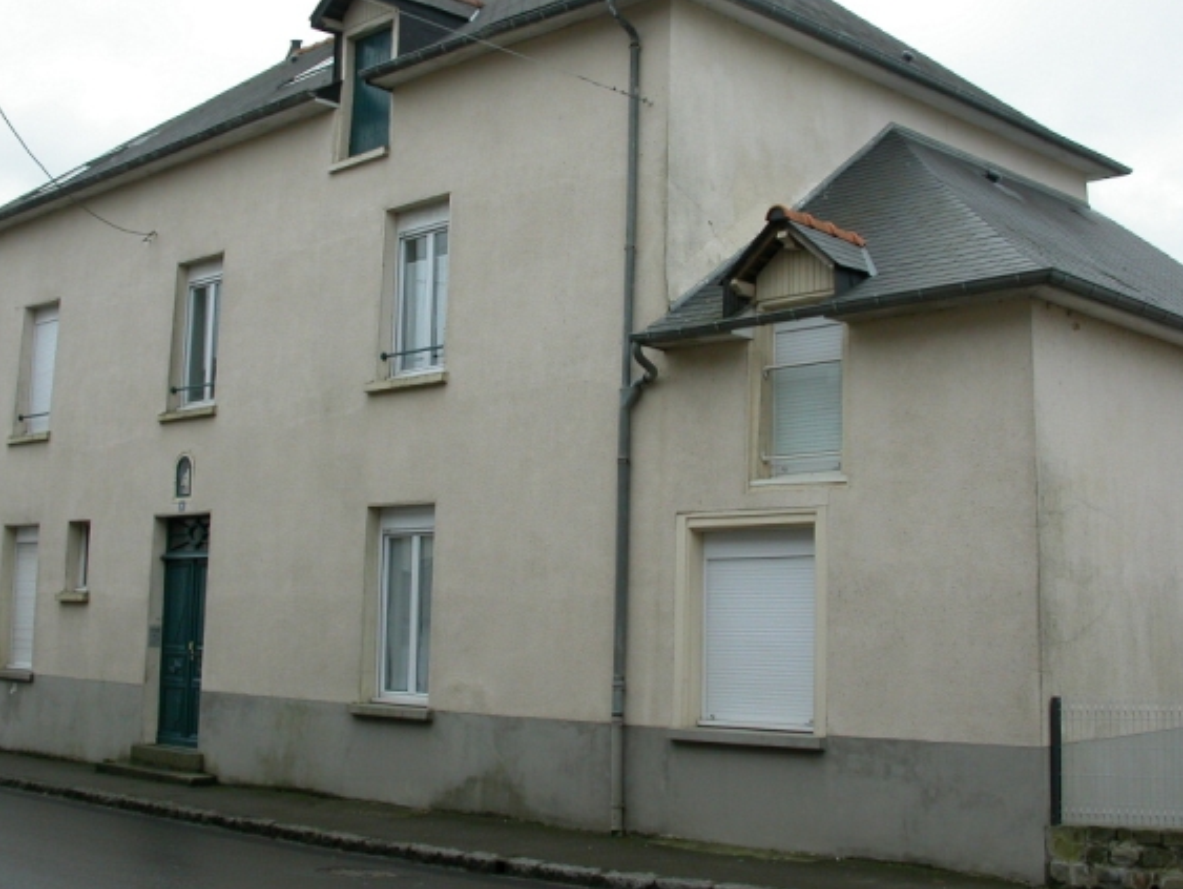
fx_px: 1573
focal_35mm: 46
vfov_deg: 31.5
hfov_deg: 41.2
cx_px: 542
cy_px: 364
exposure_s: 1/151
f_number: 4.7
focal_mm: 7.85
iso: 100
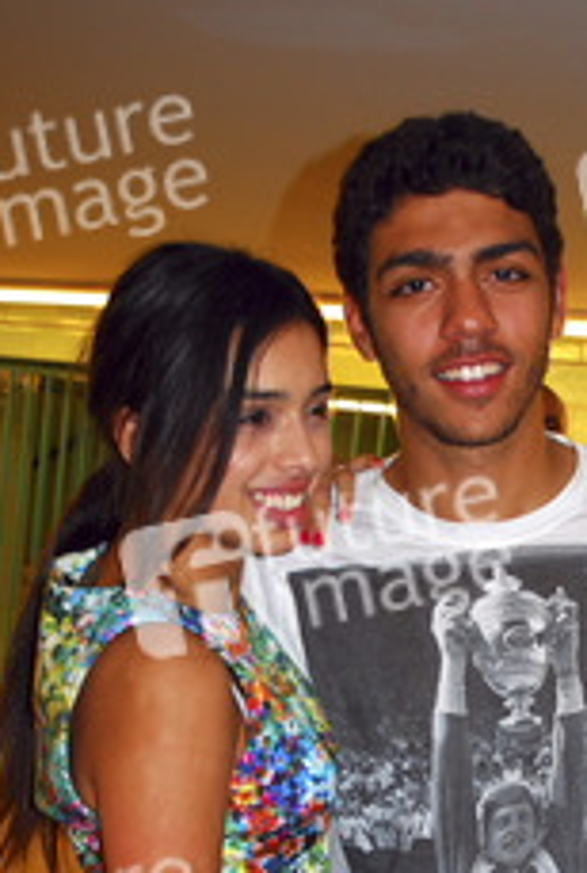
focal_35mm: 68
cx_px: 431
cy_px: 759
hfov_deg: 20.0
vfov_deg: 28.6
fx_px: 1653
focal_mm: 26
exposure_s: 1/80
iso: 400
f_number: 4.2
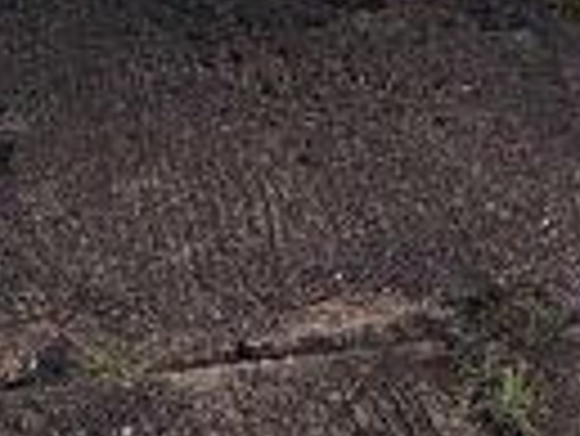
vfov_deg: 14.6
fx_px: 1275
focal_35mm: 76
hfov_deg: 25.6
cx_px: 297
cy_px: -528
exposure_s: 1/921
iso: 50
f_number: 2.2
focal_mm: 2.22
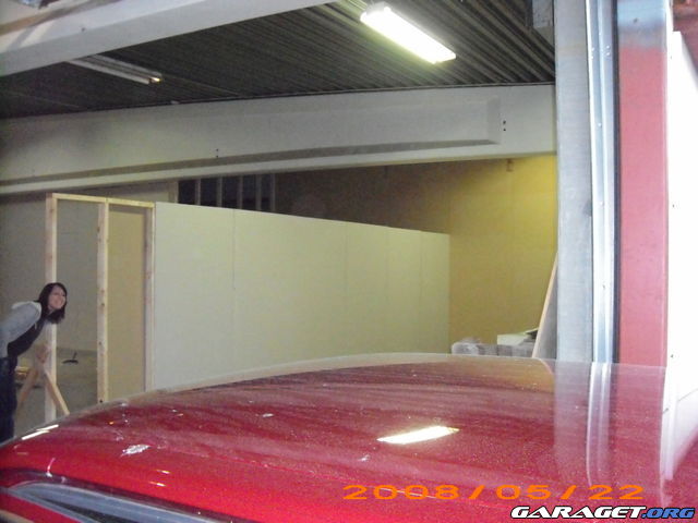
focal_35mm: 37
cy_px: 262
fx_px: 746
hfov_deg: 50.1
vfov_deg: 38.7
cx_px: 349
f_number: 2.7
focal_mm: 6.2
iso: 1600
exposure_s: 1/60
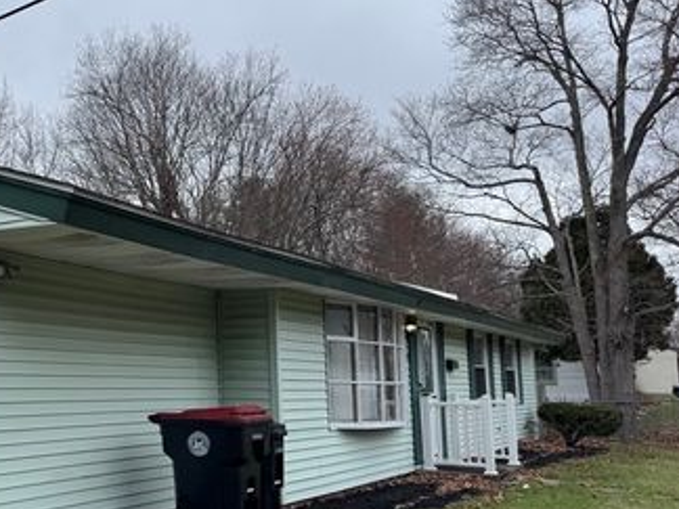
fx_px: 863
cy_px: 282
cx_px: 59
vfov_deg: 32.8
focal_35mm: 44
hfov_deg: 39.6
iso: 80
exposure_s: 1/1042
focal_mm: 6.76
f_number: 1.78
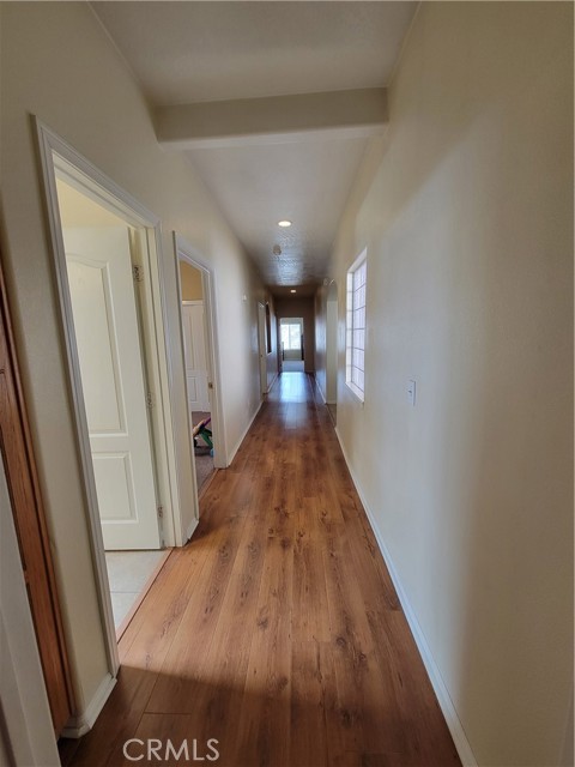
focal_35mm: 13
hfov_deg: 89.9
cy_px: 384
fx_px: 288
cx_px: 288
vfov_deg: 106.2
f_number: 2.2
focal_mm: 2.2
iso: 160
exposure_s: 1/60
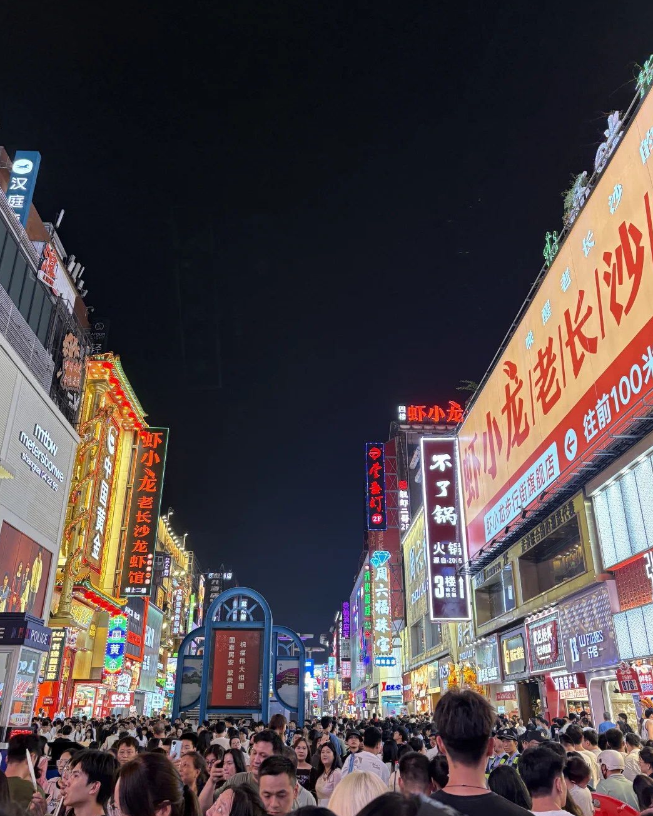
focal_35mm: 28
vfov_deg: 62.2
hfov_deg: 51.5
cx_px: 325
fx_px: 676
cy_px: 409
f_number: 1.6
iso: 250
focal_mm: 5.96
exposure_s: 1/100
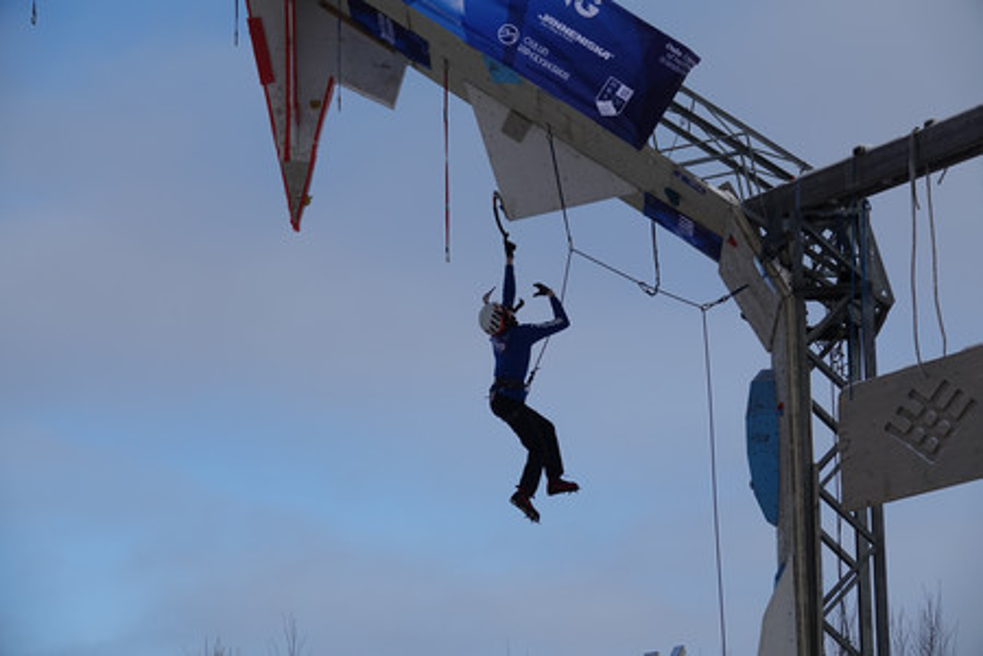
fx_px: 3031
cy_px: 328
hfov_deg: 18.4
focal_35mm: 111
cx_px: 492
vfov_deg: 12.3
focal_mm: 40.73
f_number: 4
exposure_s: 1/1000
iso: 100
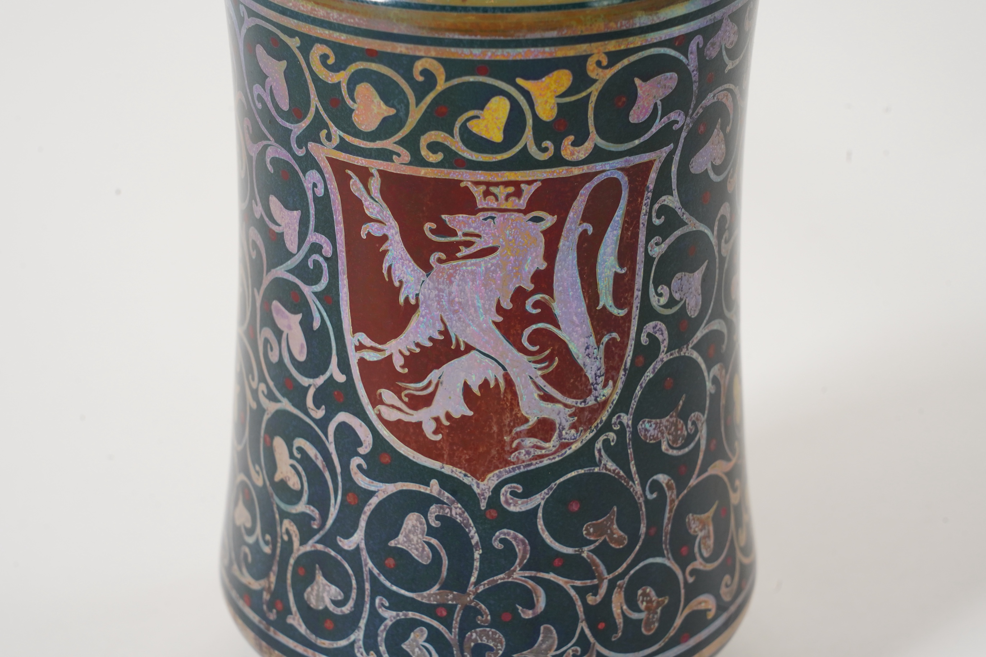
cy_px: 328
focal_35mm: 105
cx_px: 493
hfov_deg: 19.5
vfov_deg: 13.0
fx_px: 2876
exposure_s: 1/125
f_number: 13
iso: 1250
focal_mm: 105
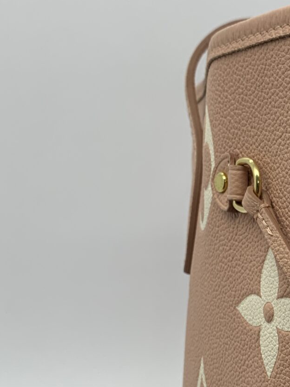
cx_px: 368
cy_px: 336
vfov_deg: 23.9
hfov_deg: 17.4
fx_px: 894
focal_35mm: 80
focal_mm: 4.25
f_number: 1.8
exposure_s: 1/100
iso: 32
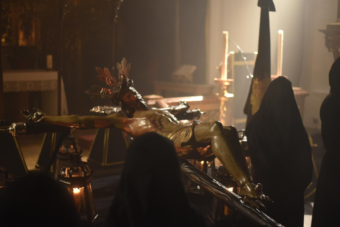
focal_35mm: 50
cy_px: 114
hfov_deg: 39.6
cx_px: 170
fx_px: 472
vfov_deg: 27.0
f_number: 1.8
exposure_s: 1/50
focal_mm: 50
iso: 2800
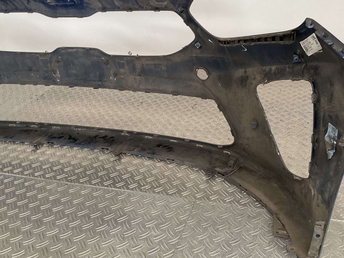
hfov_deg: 50.1
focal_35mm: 37
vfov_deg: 38.7
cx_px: 188
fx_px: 368
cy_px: 124
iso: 100
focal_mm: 3
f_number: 1.8
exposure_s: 1/60
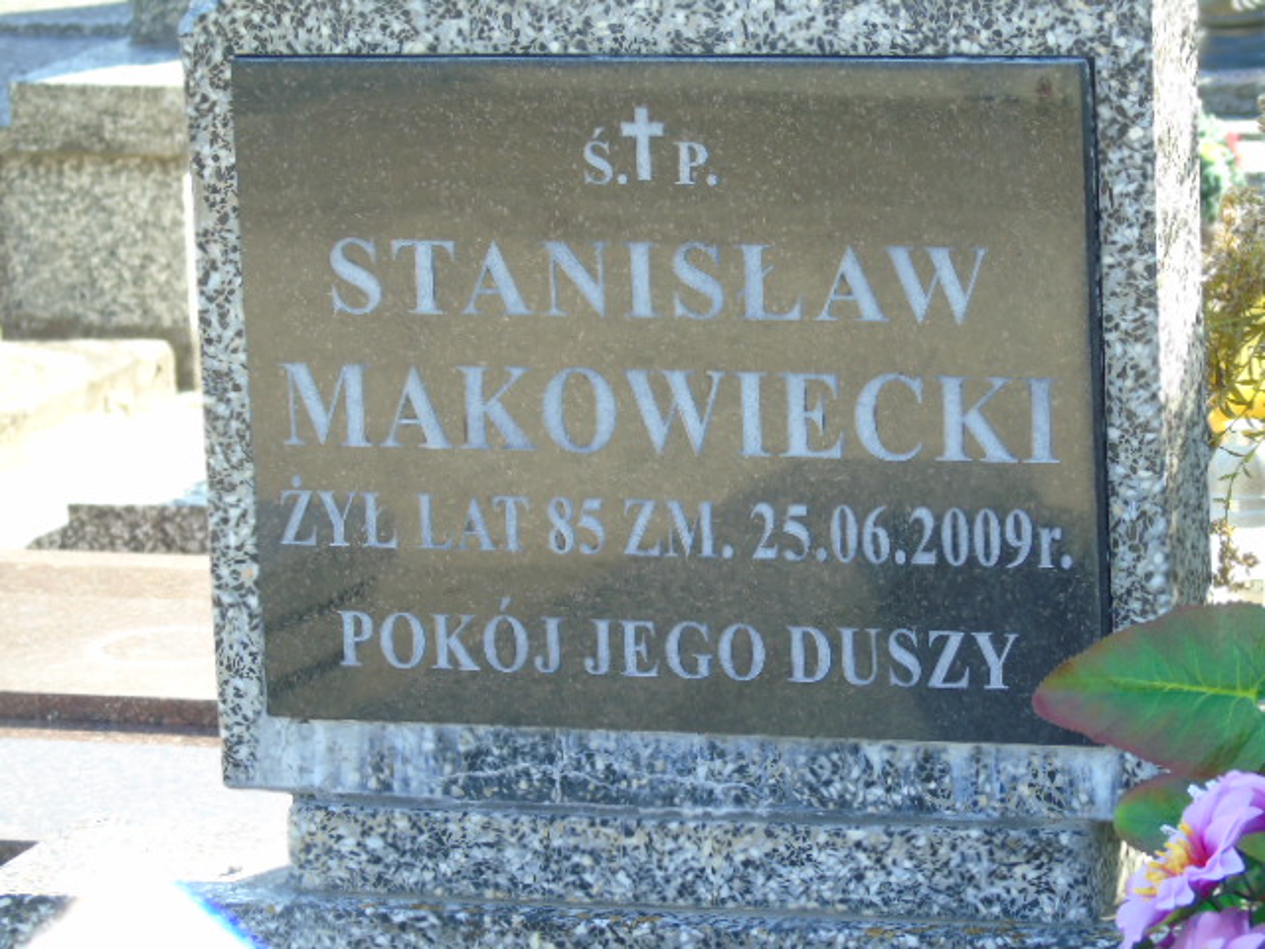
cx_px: 632
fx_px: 6797
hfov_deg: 10.6
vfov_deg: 8.0
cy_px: 474
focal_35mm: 186
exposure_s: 1/125
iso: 160
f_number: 5
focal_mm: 33
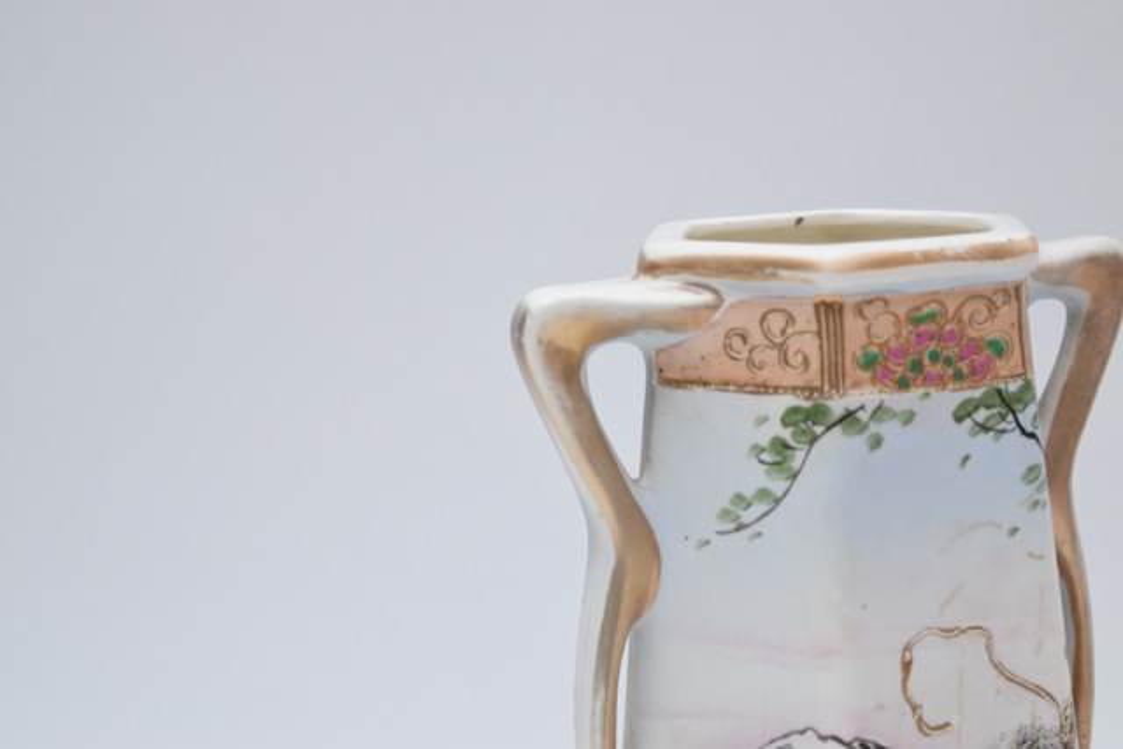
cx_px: 562
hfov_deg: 24.6
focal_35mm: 82
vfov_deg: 16.6
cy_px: 374
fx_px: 2574
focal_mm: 55
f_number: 5.6
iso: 800
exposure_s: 1/125
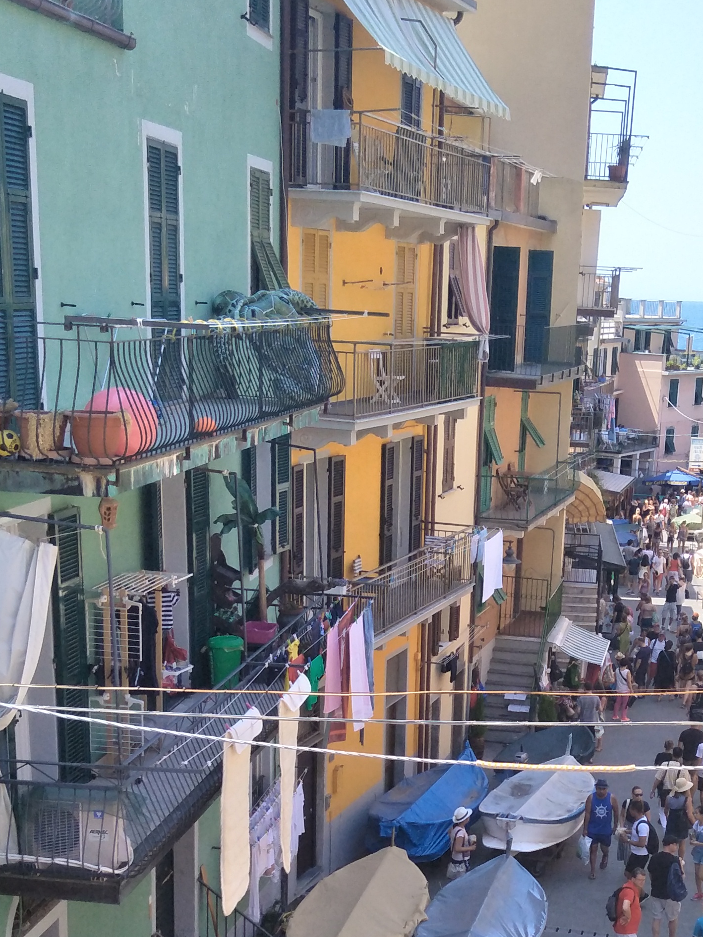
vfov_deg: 40.6
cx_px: 471
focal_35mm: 44
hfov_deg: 32.6
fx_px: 1192
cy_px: 788
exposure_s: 1/557
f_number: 2.2
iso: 84
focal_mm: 3.46
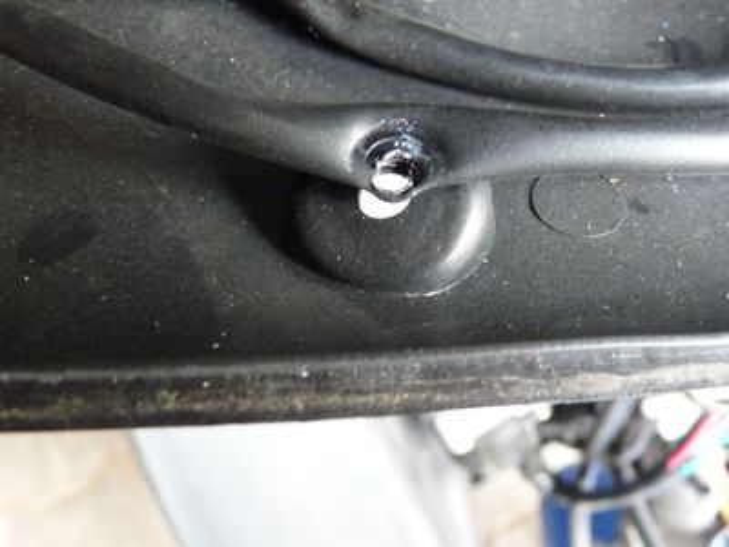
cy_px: 274
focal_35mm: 41
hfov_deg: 45.8
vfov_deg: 35.1
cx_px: 364
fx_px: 863
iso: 400
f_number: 2.8
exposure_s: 1/25
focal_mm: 5
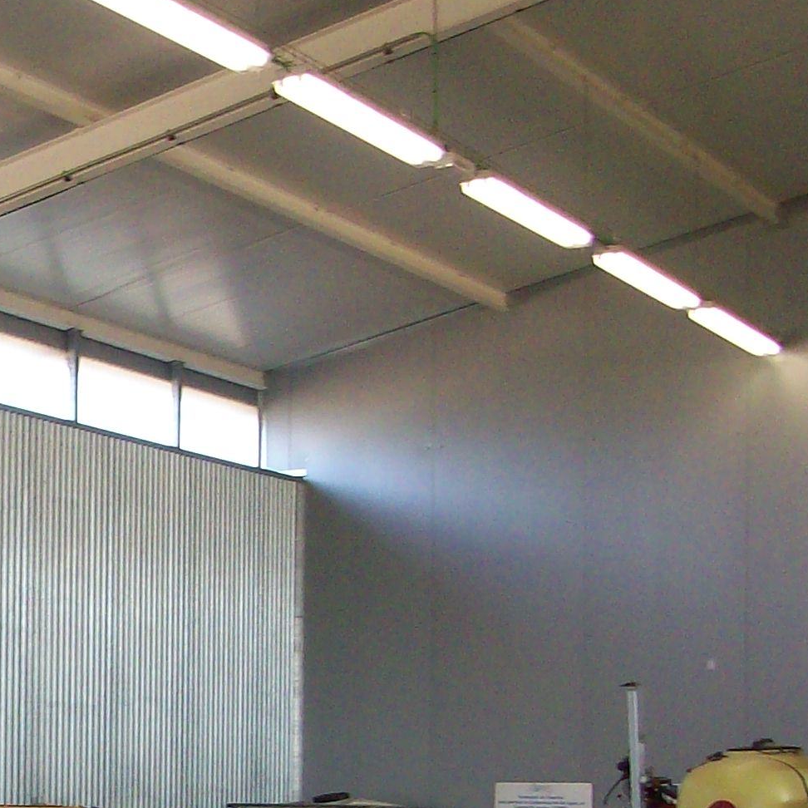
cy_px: 845
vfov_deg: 17.8
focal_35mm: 95
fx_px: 2509
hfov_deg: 17.6
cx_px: -97
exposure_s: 1/128
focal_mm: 5.7
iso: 159
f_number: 2.8
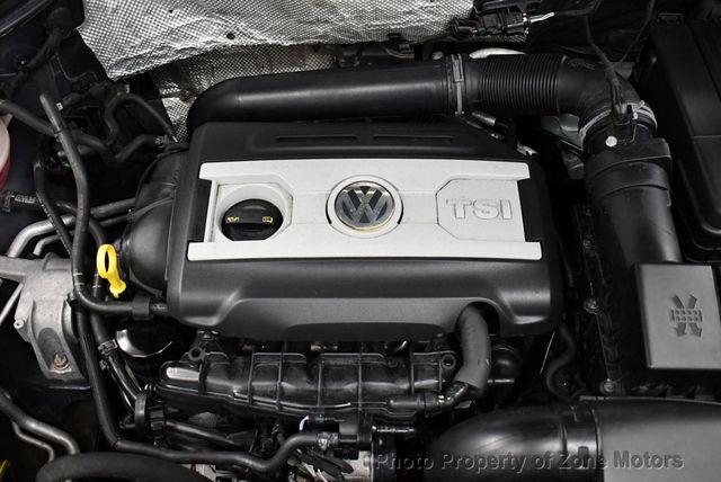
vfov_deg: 36.9
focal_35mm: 36
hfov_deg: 53.1
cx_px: 360
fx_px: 722
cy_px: 241
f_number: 3.5
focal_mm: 18
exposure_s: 1/125
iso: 2200
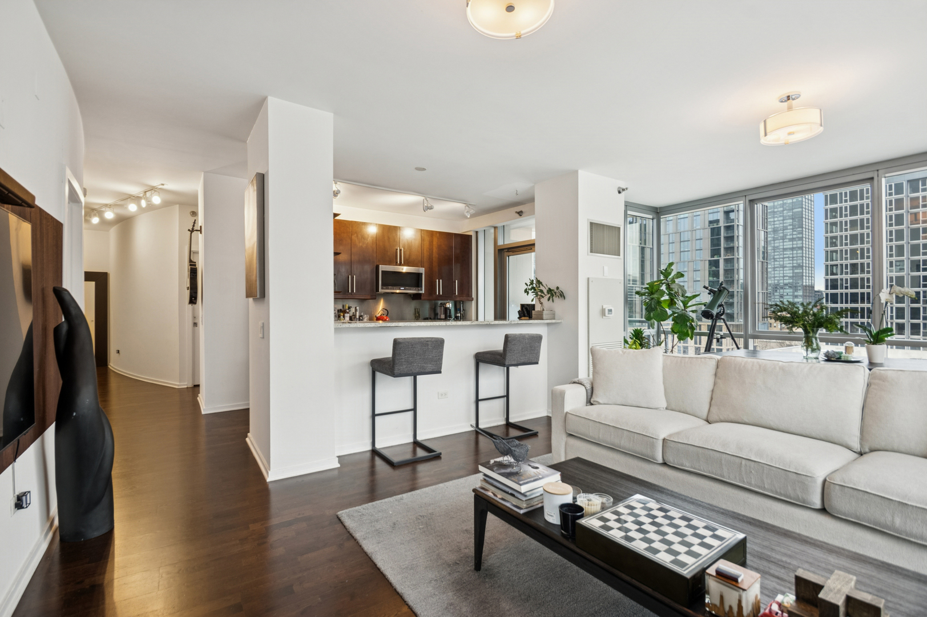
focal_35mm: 15
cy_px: 308
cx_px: 464
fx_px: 386
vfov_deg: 77.2
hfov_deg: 100.4
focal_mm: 10
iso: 400
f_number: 8
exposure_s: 1/15
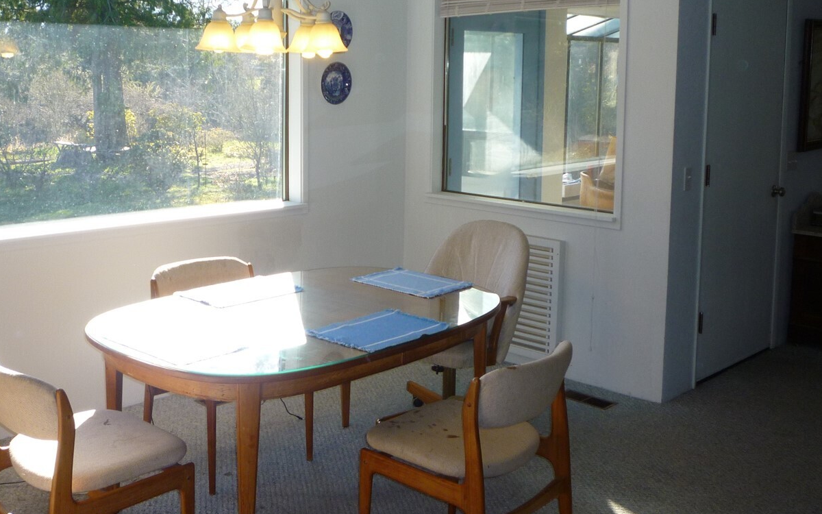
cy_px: 164
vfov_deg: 31.0
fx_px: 918
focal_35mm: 41
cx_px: 348
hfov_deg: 48.0
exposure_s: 1/160
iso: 100
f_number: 3.3
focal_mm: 5.2
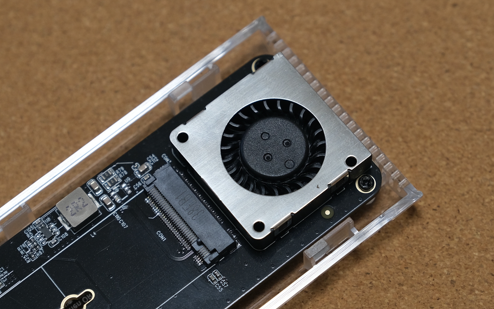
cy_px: 144
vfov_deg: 15.4
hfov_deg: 24.4
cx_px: 247
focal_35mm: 85
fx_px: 1144
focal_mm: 55
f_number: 4
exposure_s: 1/75
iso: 640
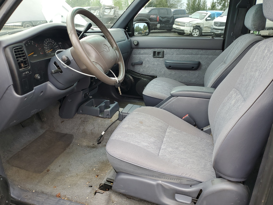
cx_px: 136
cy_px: 102
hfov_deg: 67.3
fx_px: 205
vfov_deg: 53.1
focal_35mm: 26
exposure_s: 1/179
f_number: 1.5
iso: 50
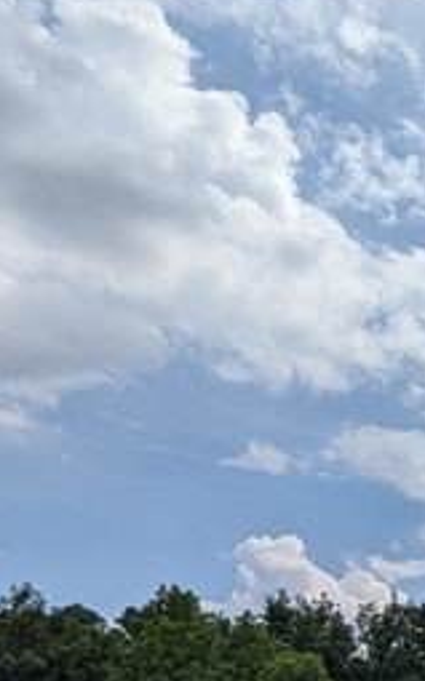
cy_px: 817
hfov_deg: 16.7
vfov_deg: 32.6
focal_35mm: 51
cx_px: 913
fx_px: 947
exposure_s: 1/6494
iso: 55
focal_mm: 2.02
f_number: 1.7
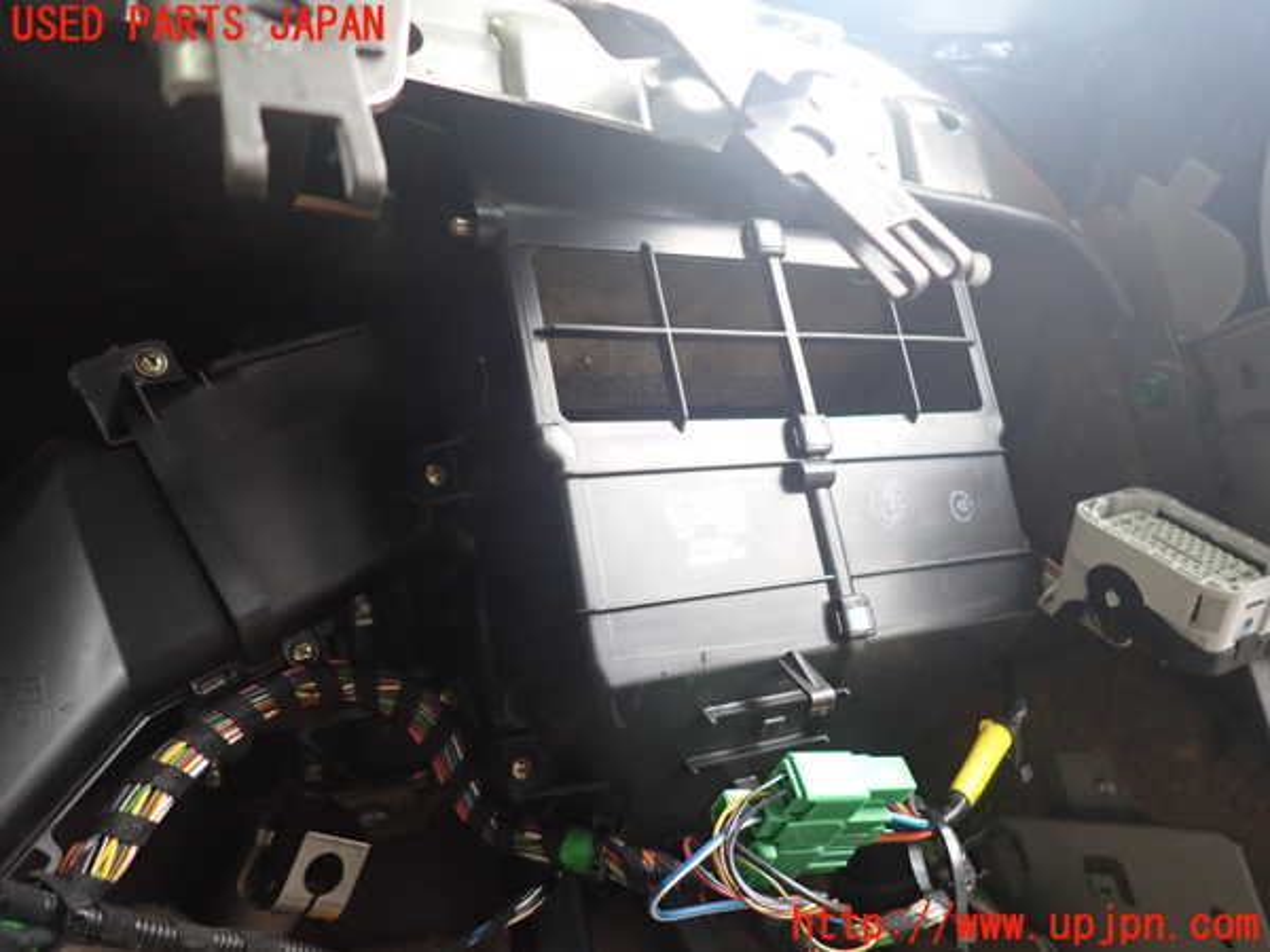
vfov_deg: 54.9
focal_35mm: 25
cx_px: 635
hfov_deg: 69.4
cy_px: 476
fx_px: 917
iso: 320
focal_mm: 4.5
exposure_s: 1/160
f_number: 2
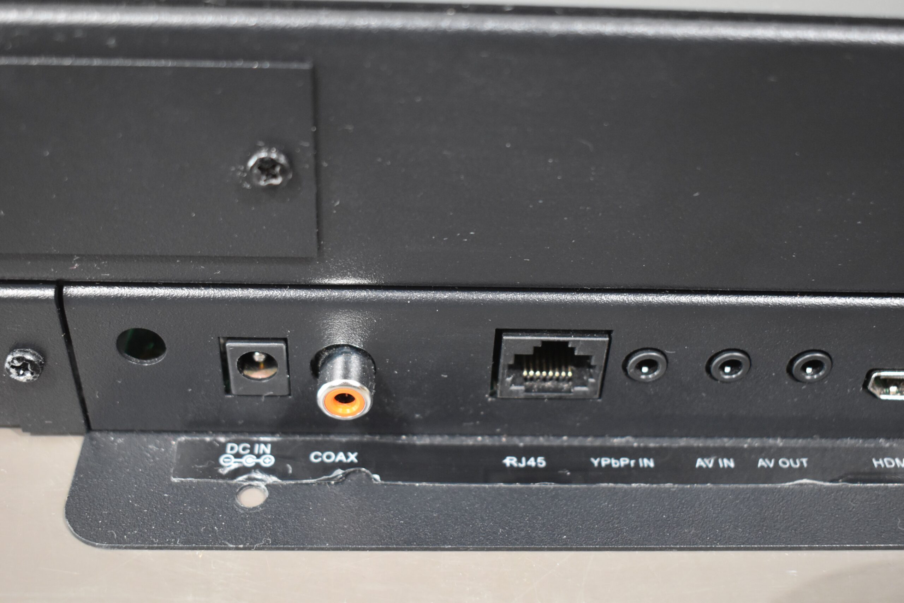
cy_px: 302
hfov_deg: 41.1
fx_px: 1205
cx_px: 452
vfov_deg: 28.1
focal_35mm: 48
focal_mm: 32
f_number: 4.5
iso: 1800
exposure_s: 1/60
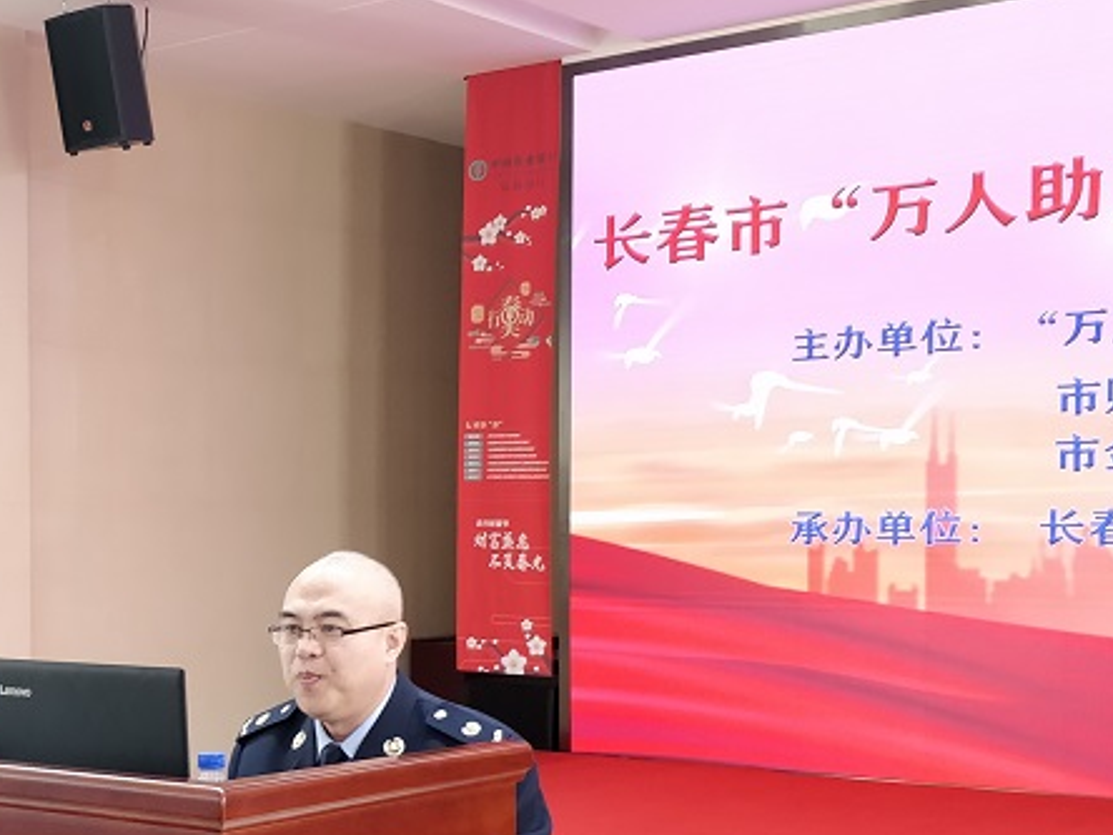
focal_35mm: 54
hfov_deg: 34.4
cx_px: 213
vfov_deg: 26.8
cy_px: 569
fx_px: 1736
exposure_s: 1/50
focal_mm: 4.1
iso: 320
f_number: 1.7
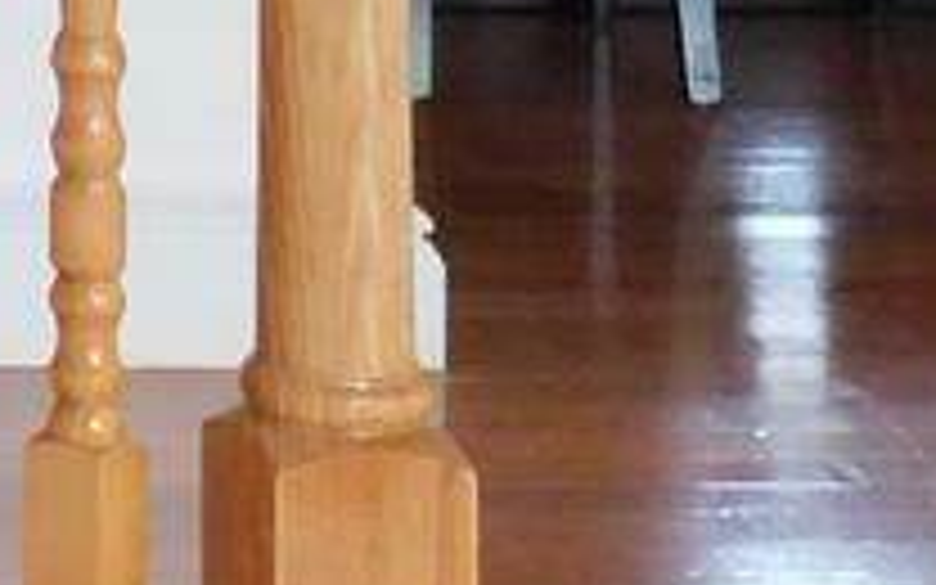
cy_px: -1300
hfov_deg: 10.6
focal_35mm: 180
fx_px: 4592
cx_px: -950
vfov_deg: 6.5
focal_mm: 4
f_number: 3
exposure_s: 1/20
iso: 400
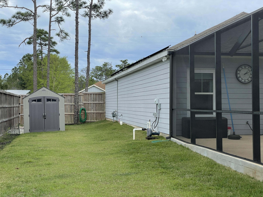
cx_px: 132
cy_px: 98
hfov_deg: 36.8
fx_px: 395
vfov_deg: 28.0
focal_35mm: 52
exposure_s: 1/639
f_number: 2
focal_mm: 6
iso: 25
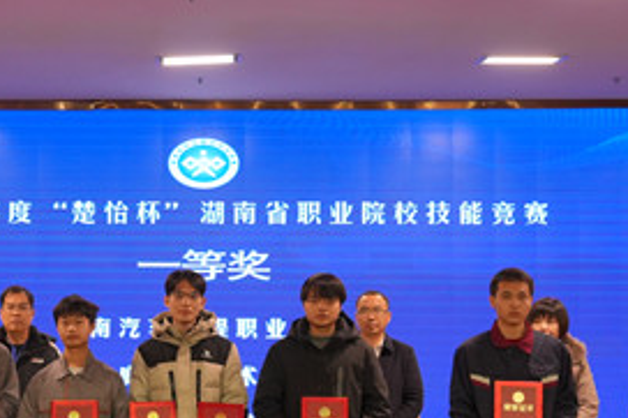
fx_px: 1656
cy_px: 256
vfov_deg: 14.4
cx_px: 201
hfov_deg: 21.4
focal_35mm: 95
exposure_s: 1/125
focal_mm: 43
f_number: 5
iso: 2000
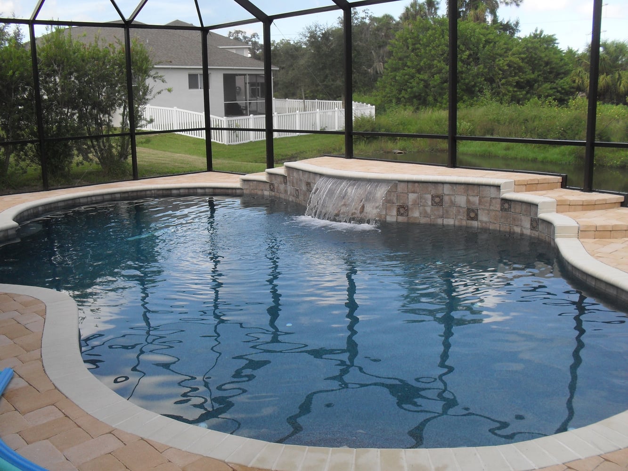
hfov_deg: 52.6
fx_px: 635
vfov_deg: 40.7
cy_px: 236
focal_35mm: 35
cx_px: 314
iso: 100
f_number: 3.2
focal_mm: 6.3
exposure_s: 1/250
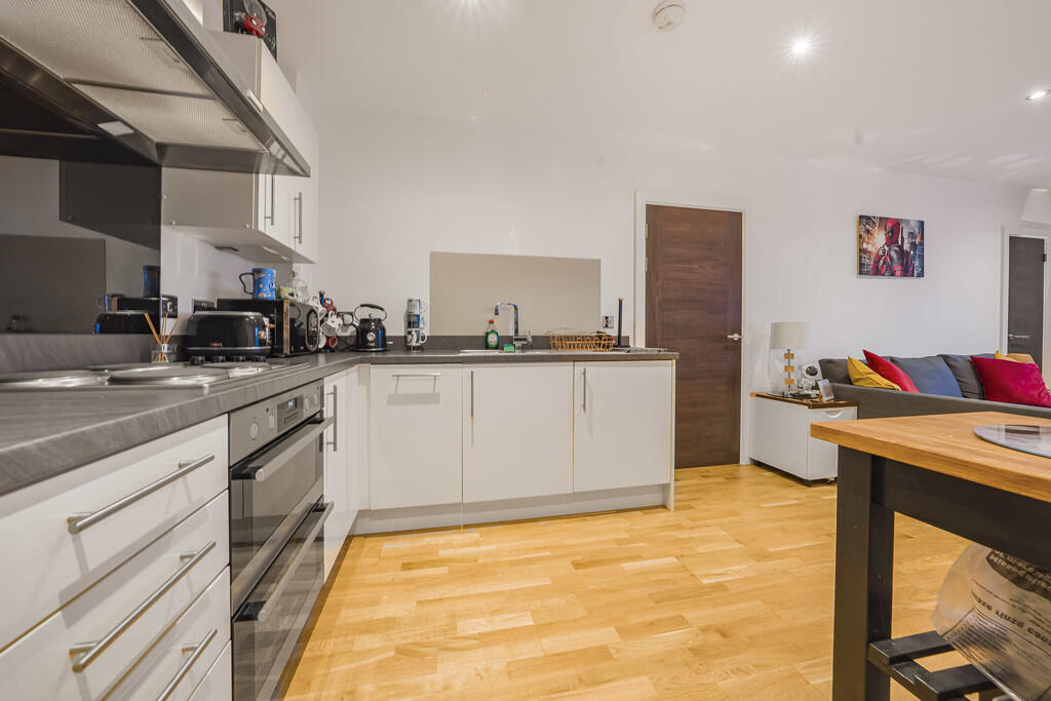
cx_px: 526
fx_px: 350
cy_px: 350
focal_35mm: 12
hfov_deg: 112.6
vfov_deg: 90.0
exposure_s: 1
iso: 320
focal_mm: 12
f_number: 9
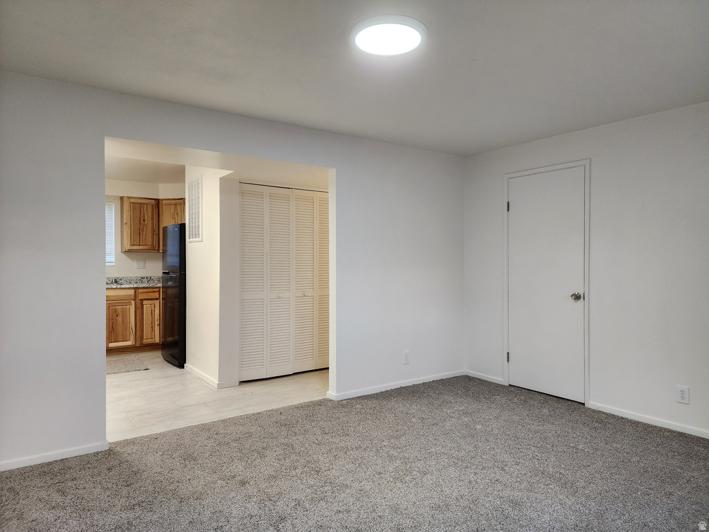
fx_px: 471
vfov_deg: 58.9
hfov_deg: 73.9
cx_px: 354
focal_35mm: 23
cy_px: 266
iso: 250
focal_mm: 6.4
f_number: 1.8
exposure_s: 1/120
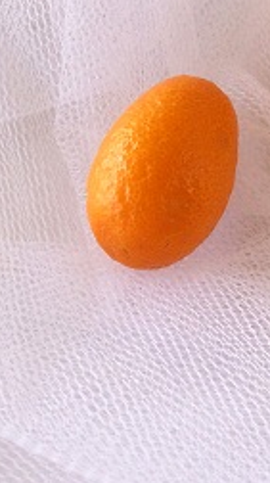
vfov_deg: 18.4
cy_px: -247
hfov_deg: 11.1
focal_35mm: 103
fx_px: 1316
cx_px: 449
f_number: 2.2
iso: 32
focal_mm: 4.15
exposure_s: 1/125
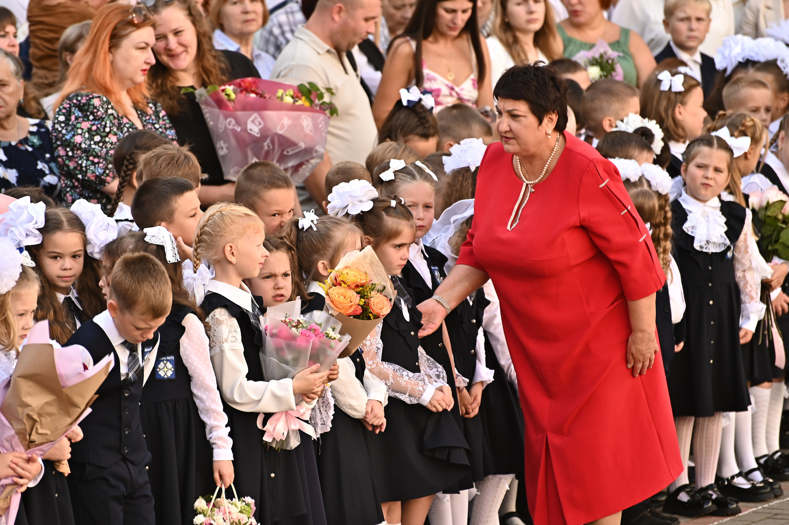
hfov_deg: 7.3
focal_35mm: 281
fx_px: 6154
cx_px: 347
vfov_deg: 4.9
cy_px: 270
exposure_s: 1/160
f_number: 5.6
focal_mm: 250
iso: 125
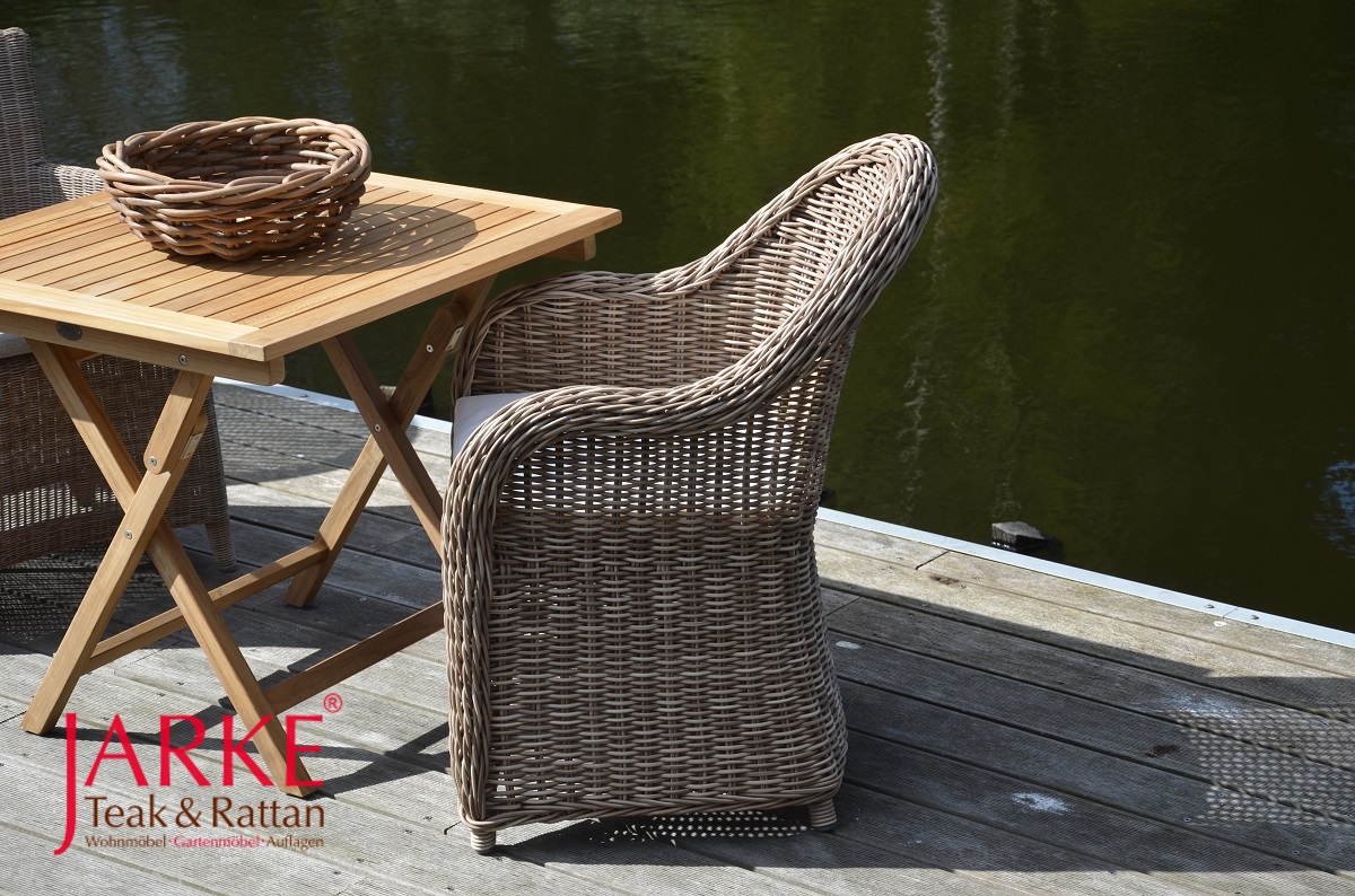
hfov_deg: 23.4
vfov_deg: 15.6
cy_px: 448
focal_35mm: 87
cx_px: 678
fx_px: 3267
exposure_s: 1/250
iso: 110
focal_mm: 58
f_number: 8
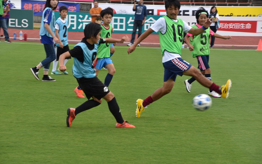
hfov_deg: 14.8
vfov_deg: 9.3
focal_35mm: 141
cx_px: 131
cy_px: 80
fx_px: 1007
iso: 100
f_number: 5.6
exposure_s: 1/200
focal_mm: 92
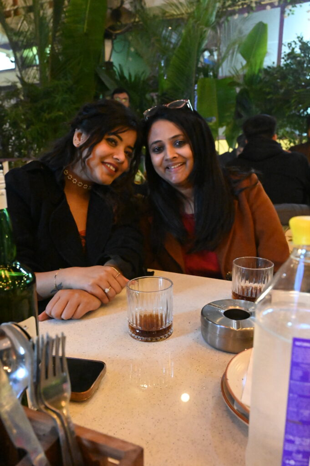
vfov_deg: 62.0
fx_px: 388
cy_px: 233
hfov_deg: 43.5
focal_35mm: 30
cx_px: 155
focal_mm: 30
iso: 36000
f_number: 7.1
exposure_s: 1/30
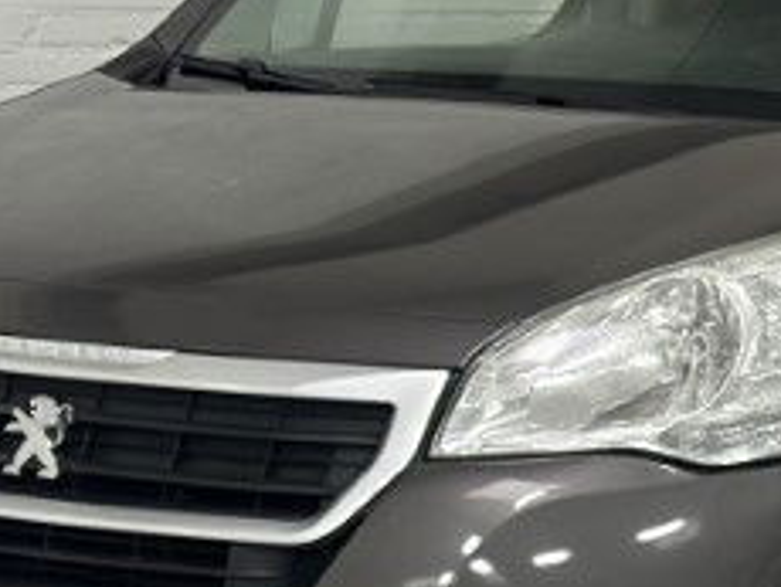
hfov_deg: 11.0
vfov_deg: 8.3
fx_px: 4020
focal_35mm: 178
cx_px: 844
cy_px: 448
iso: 320
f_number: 1.78
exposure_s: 1/50
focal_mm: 6.86
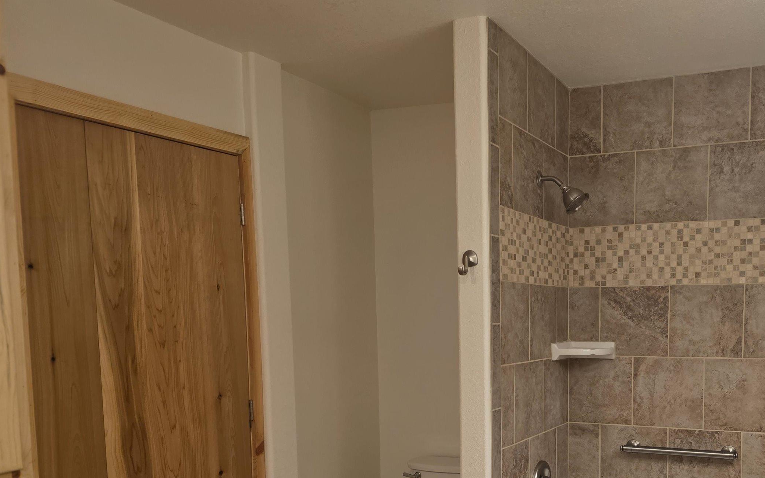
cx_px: 558
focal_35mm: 36
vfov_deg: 34.1
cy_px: 393
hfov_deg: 52.1
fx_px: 751
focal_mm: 6.3
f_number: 1.7
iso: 125
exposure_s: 1/120
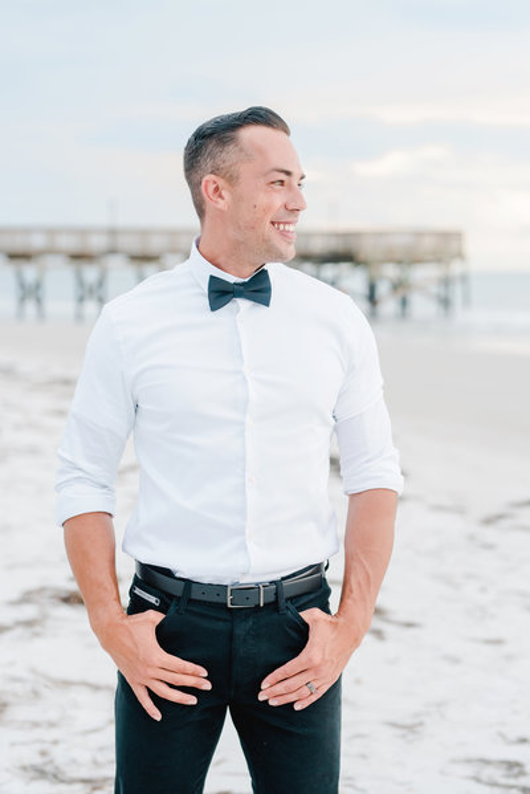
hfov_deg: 16.1
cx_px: 265
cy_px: 397
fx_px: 1875
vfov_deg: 23.9
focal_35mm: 85
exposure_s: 1/1250
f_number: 3.5
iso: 1000
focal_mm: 85
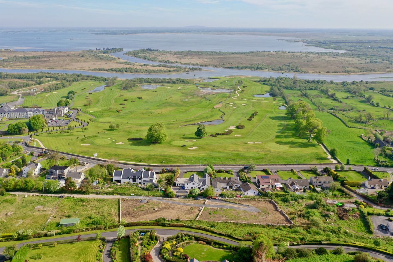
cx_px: 196
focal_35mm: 28
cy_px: 131
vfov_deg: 46.4
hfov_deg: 65.5
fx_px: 306
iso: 100
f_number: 3.5
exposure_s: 1/100
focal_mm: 10.26
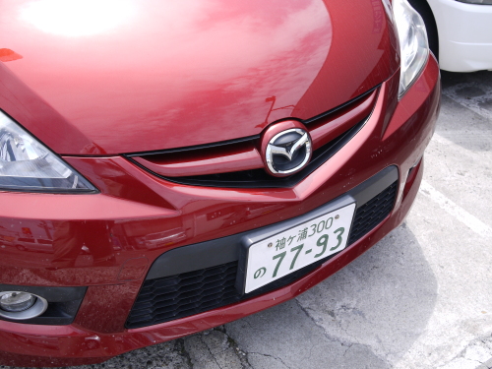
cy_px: 184
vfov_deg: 36.0
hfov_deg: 46.8
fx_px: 569
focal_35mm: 40
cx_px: 246
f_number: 5
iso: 100
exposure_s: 1/500
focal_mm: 20
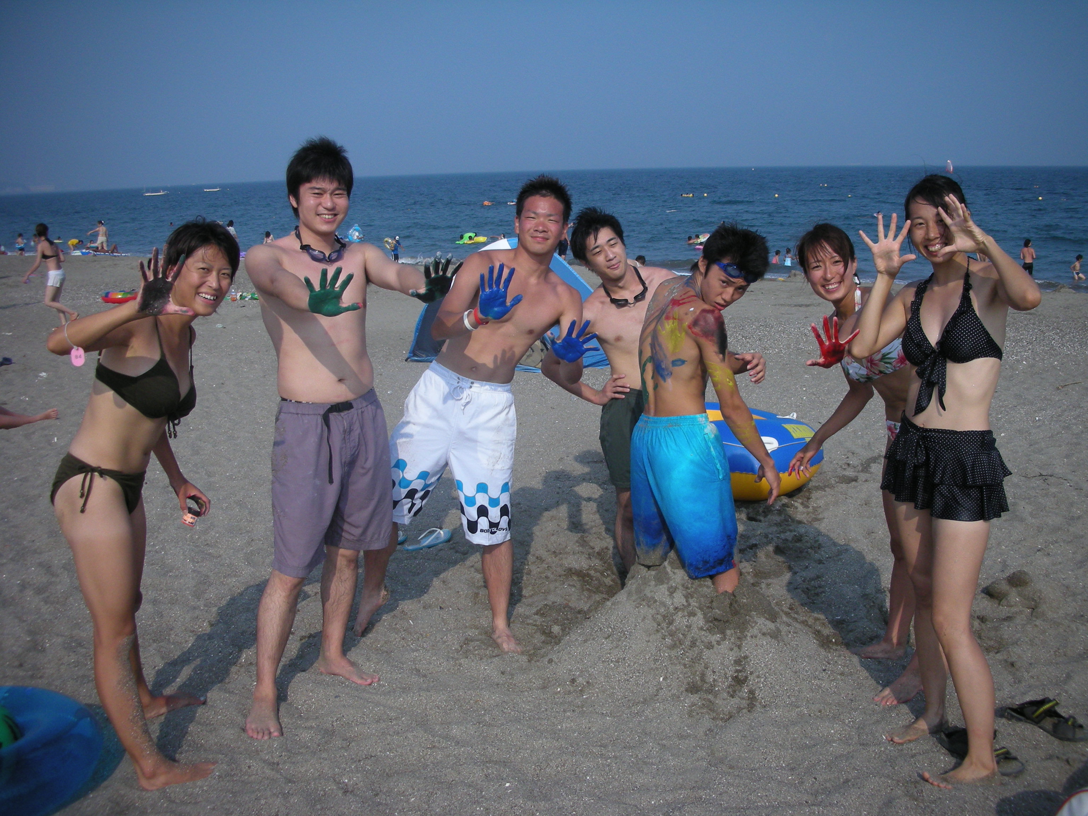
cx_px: 544
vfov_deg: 40.7
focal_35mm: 35
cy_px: 408
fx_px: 1100
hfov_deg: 52.6
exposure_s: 1/197
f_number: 7.9
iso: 50
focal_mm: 5.8
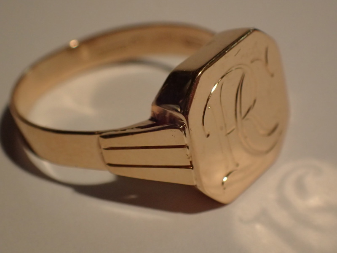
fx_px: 974
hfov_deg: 19.6
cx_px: 168
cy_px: 126
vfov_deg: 14.8
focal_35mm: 100
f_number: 4.9
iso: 800
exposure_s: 1/160
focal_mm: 18
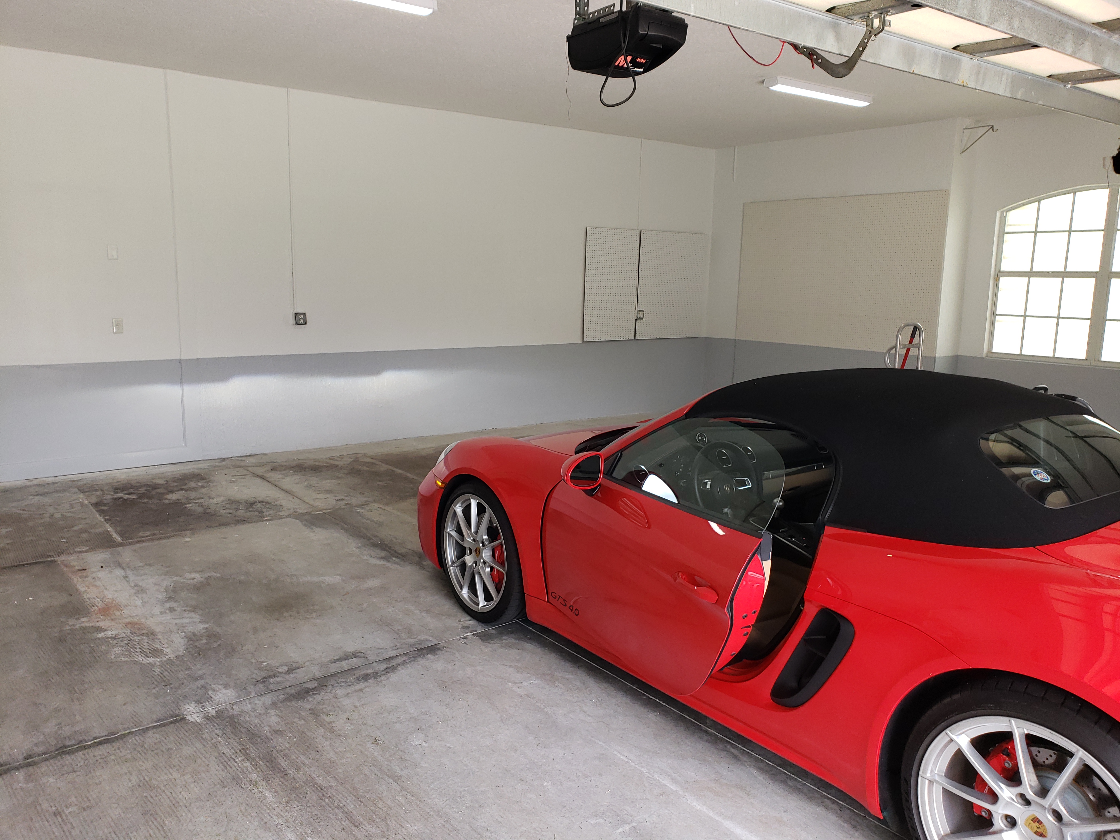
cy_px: 420
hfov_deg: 67.3
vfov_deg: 53.1
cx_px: 560
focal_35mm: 26
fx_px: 841
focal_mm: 4.3
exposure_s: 1/120
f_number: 2.4
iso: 100
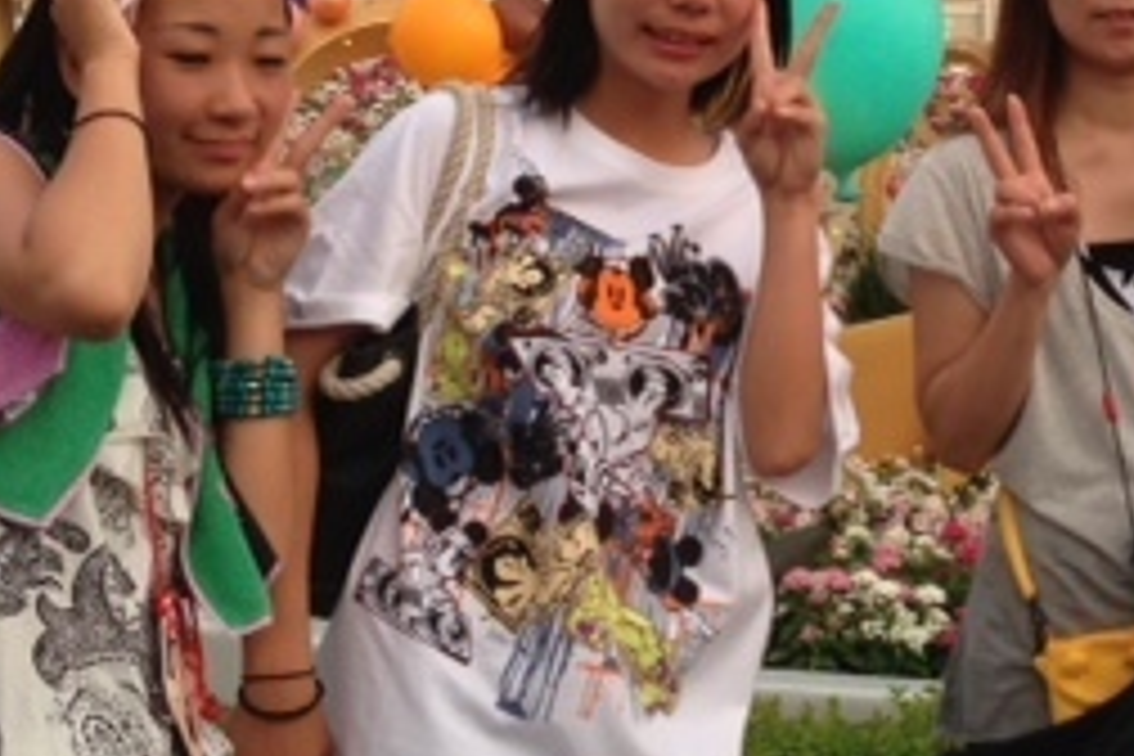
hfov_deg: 23.1
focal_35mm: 87
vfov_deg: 15.7
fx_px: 2740
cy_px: 284
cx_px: 886
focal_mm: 4.13
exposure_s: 1/120
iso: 64
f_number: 2.4
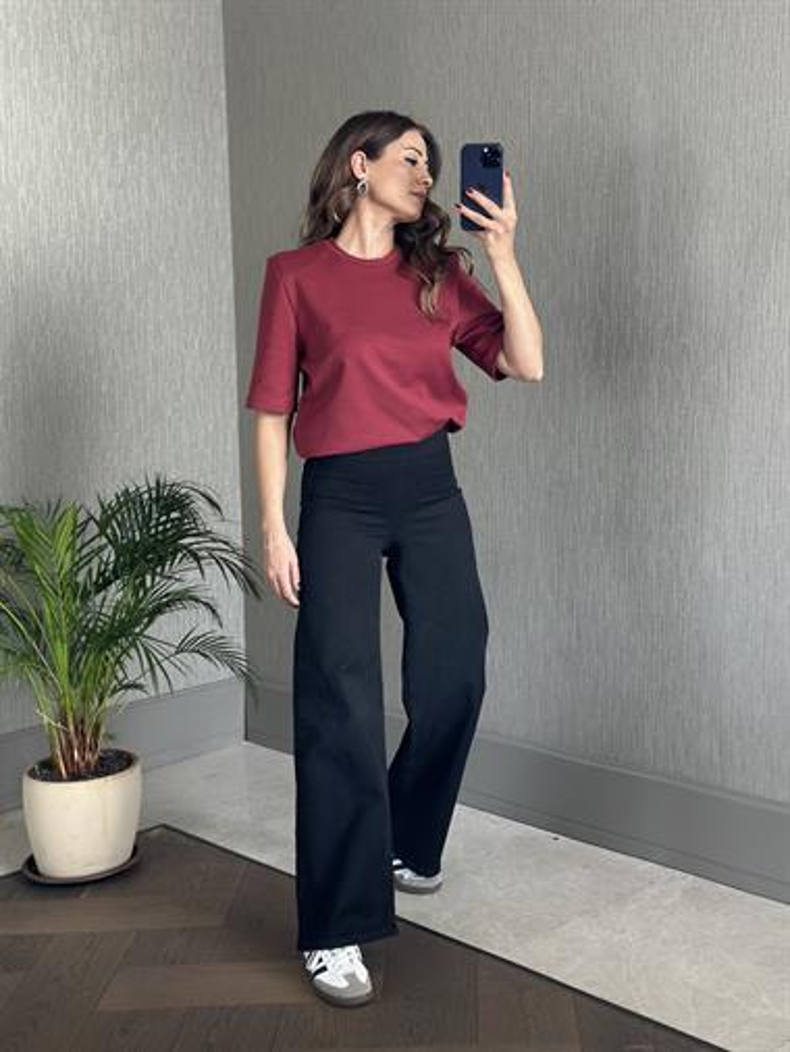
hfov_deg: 30.3
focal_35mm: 48
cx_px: 395
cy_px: 526
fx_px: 1459
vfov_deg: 39.6
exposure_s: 1/60
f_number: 1.78
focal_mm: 6.86
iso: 160
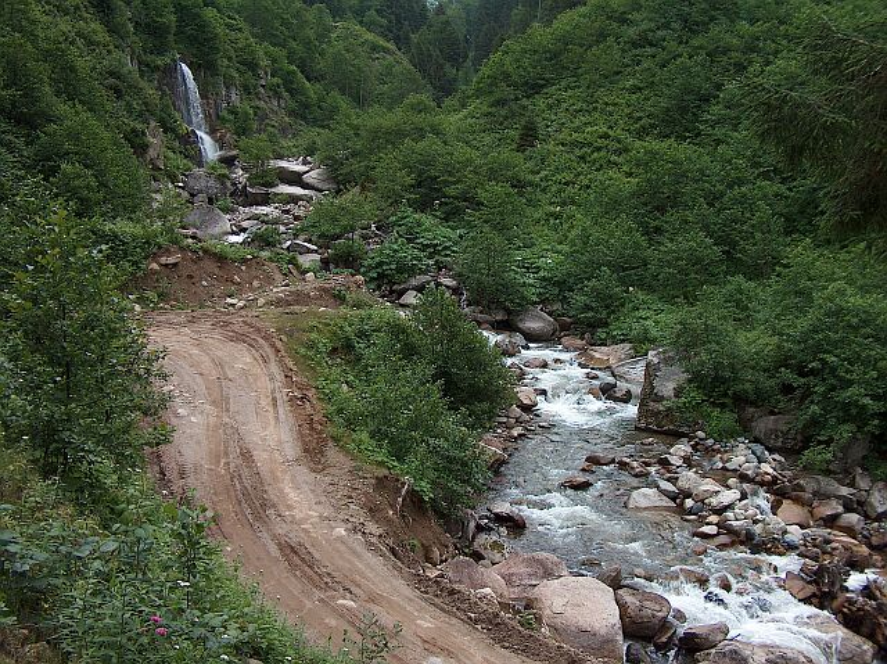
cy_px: 332
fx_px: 947
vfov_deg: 38.6
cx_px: 444
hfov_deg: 50.2
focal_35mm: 37
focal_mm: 7.6
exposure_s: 1/205
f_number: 4
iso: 100
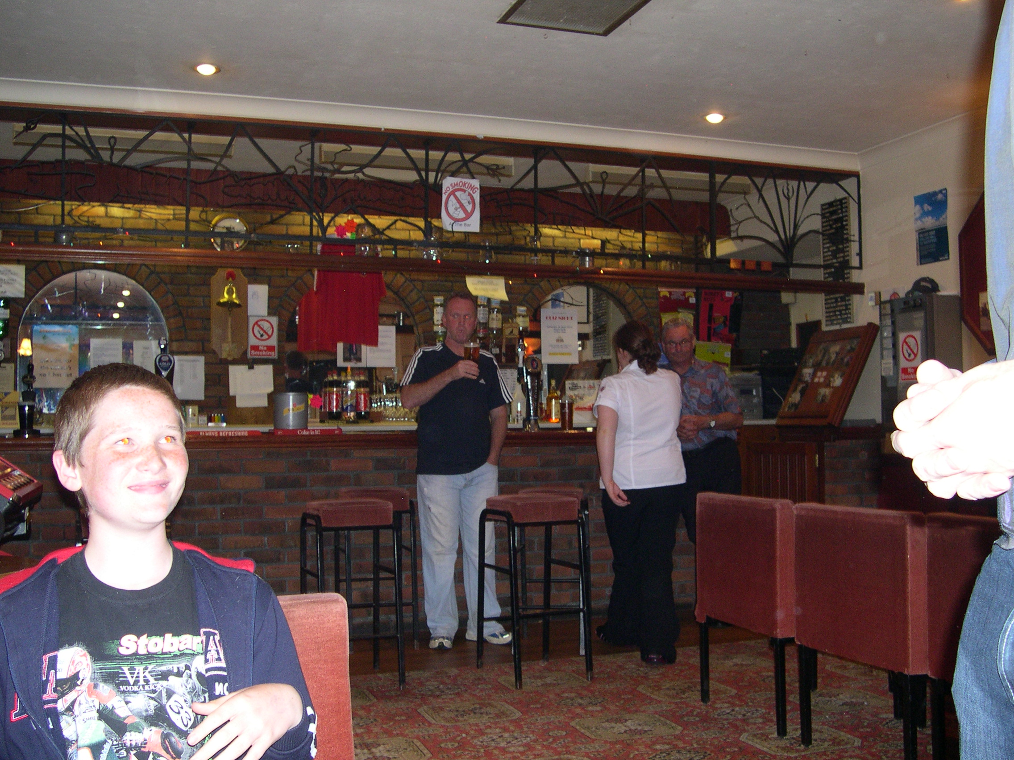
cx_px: 507
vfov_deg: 37.7
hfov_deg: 49.0
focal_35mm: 38
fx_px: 1113
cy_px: 380
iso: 302
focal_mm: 8
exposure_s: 1/60
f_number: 2.8
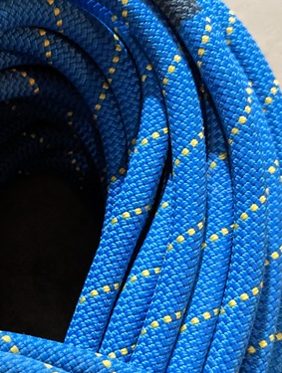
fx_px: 1039
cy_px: 219
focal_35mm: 96
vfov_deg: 20.4
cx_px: 20
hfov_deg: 15.3
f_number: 1.85
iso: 1380
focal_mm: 6.81
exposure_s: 1/60
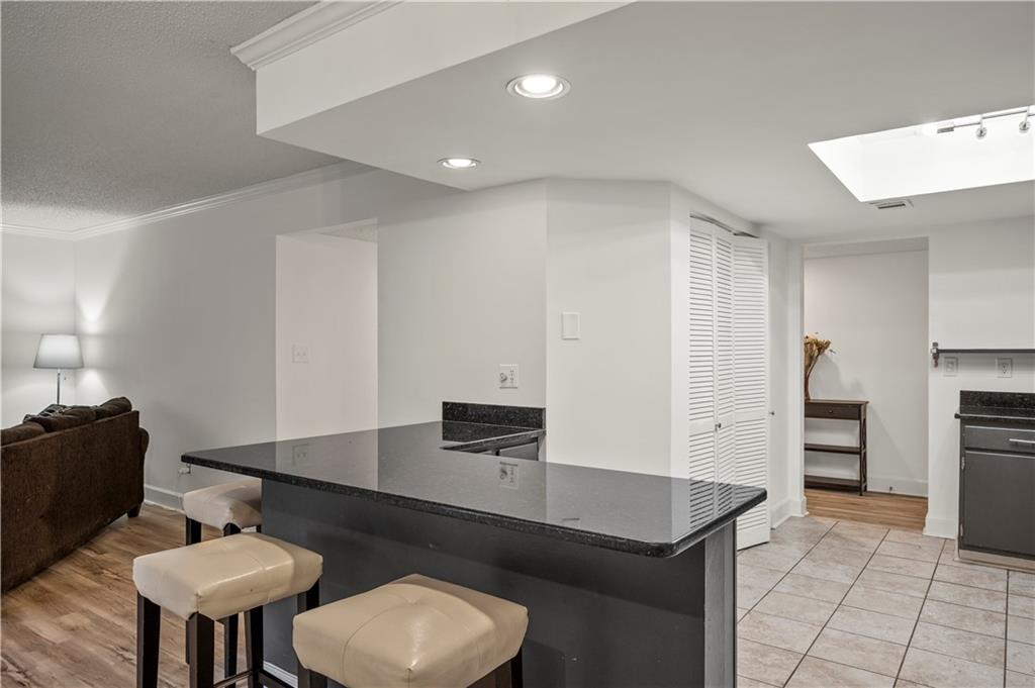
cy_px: 344
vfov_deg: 57.1
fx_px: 632
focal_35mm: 22
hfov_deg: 78.6
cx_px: 518
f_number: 8
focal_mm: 22
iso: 400
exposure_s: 1/8
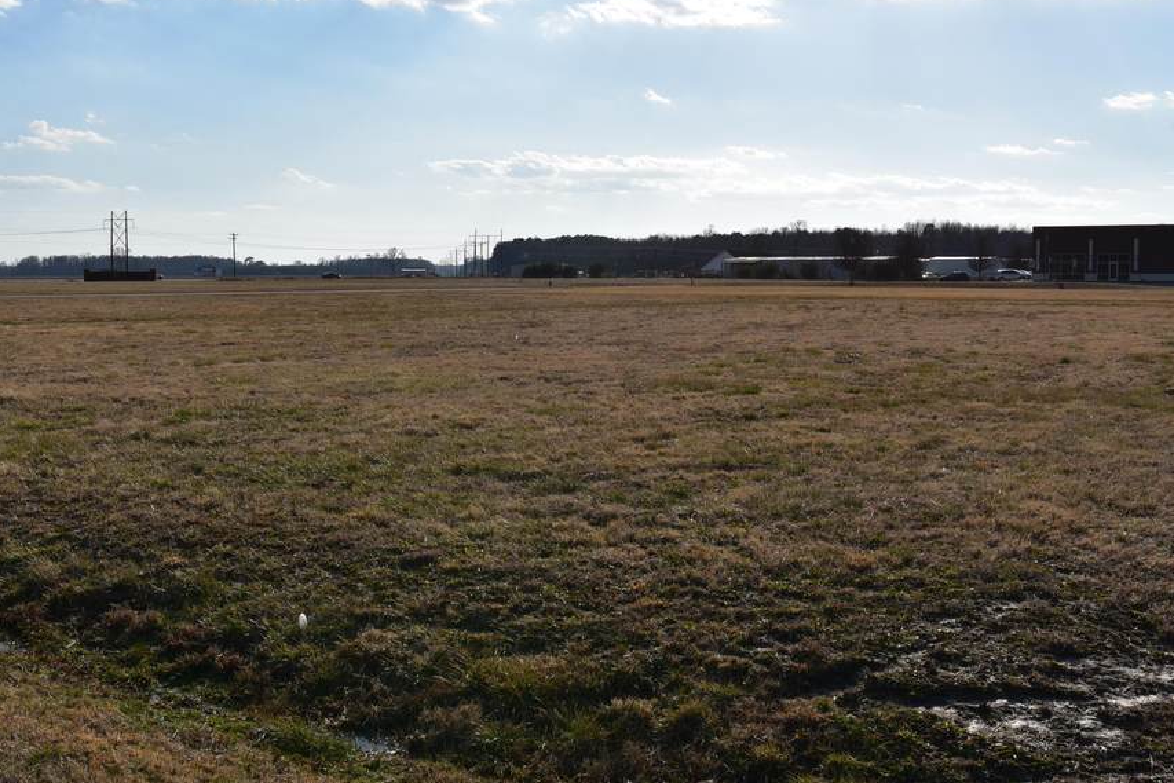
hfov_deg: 43.6
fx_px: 1468
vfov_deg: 29.9
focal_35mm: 45
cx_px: 546
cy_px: 358
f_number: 11
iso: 200
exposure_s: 1/500
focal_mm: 30
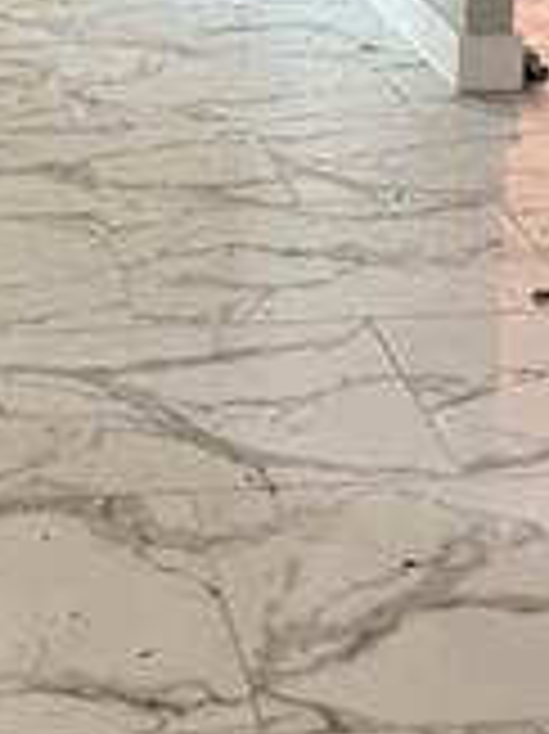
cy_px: -324
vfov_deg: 24.1
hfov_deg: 21.5
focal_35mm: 66
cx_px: 18
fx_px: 1397
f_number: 2.2
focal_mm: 2.22
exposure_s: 1/60
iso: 1000
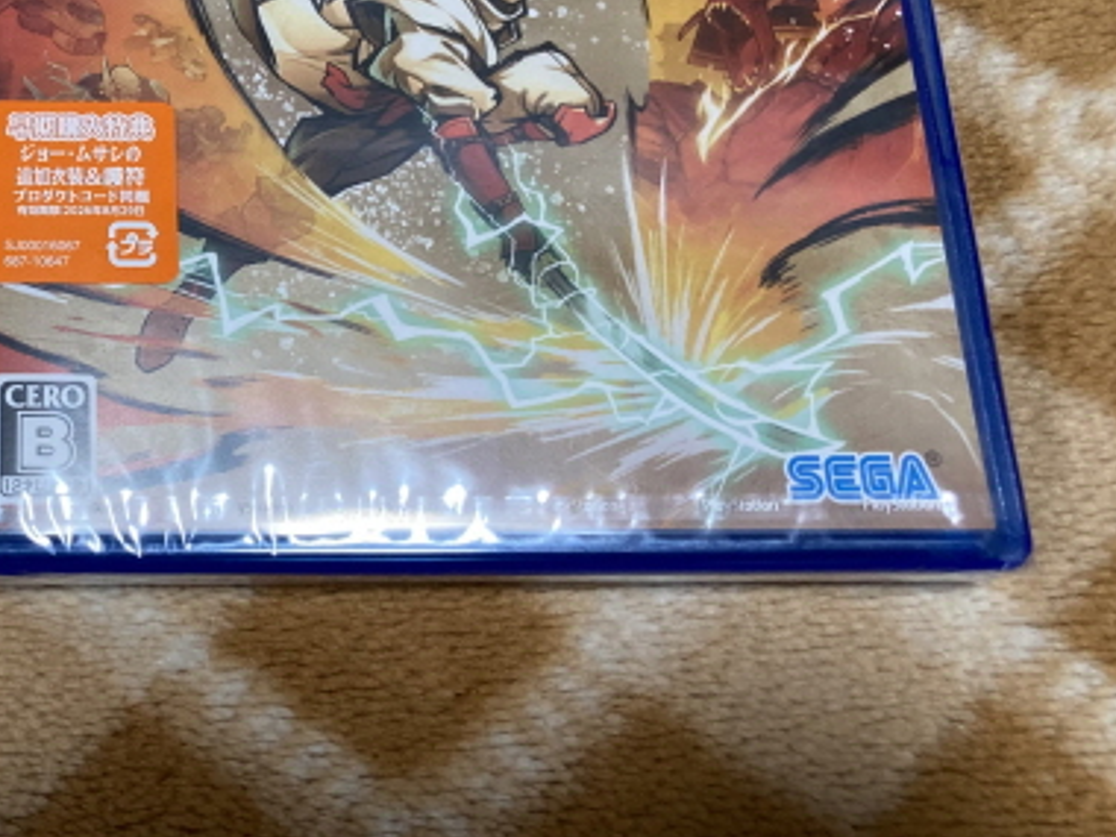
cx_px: 50
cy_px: 50
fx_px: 1902
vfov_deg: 24.0
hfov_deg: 30.8
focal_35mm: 59
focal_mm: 3.99
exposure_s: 1/50
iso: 80
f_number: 1.8
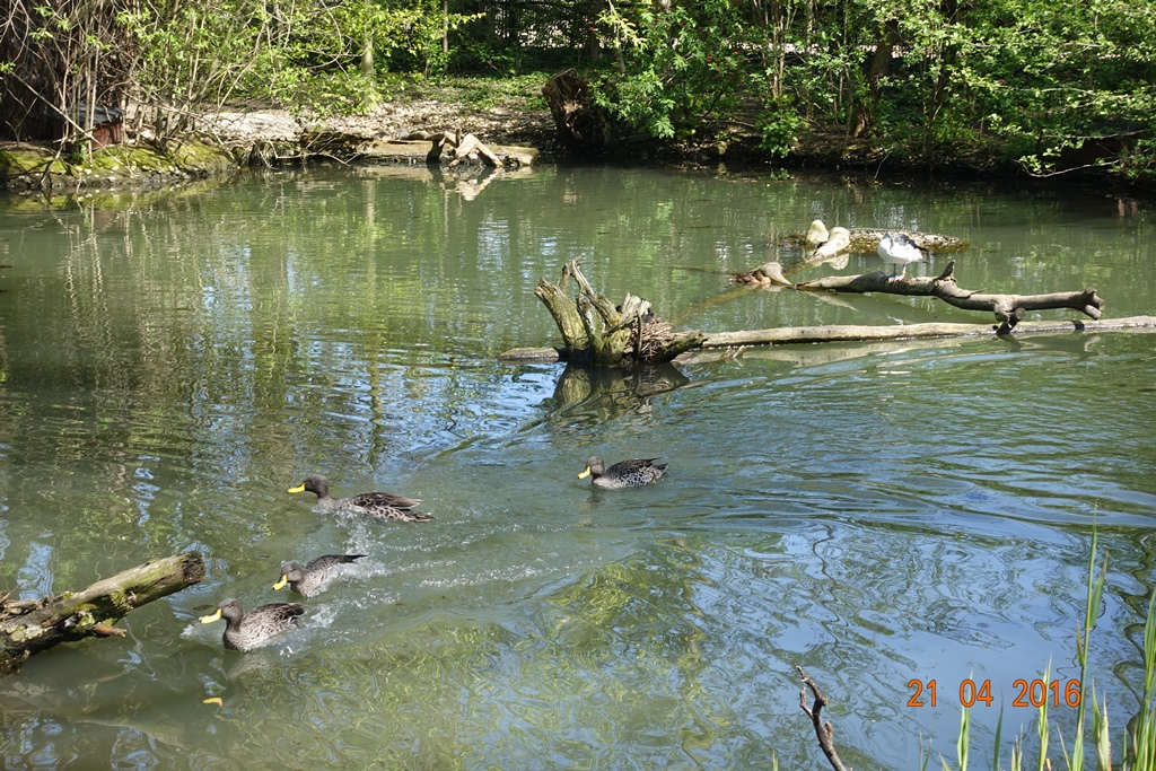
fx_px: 2248
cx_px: 578
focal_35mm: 70
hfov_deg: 28.8
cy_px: 386
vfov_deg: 19.5
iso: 125
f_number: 5.6
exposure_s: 1/125
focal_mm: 25.7
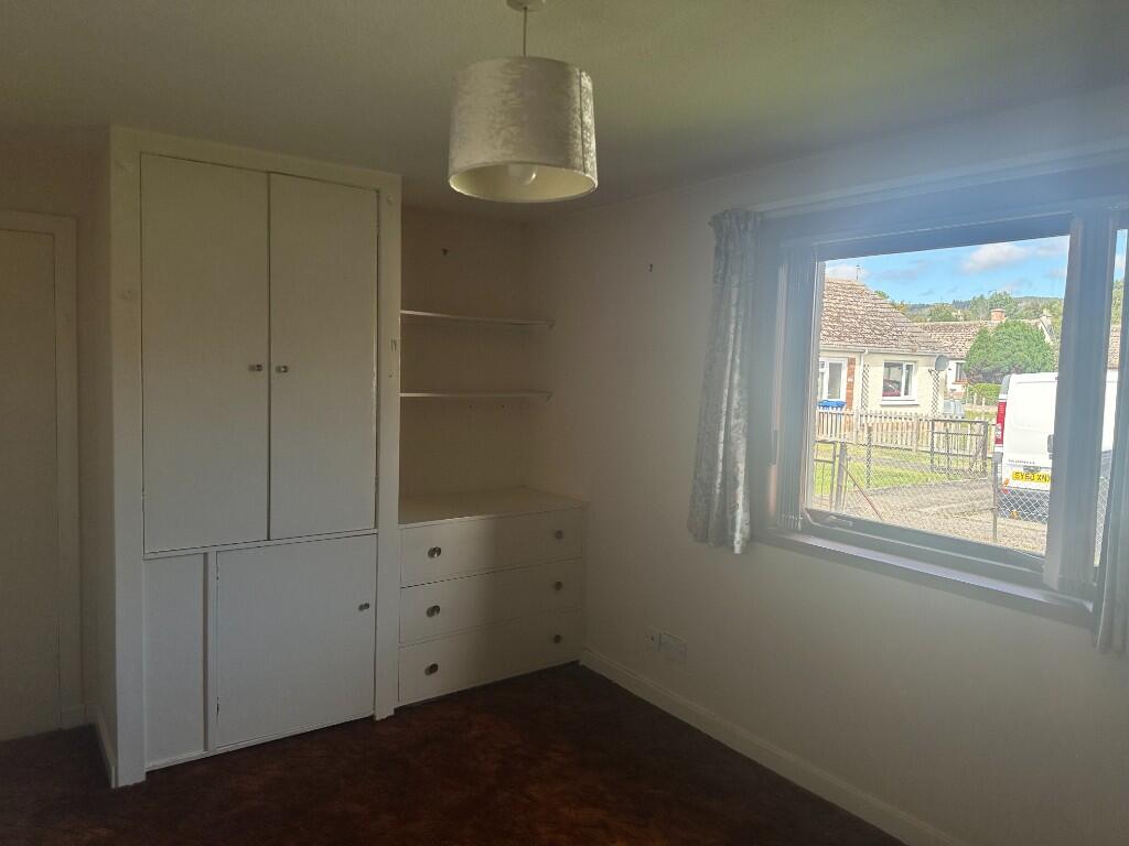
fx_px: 783
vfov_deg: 56.8
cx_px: 564
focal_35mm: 24
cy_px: 423
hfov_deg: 71.6
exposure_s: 1/694
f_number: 1.78
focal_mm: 6.86
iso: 80
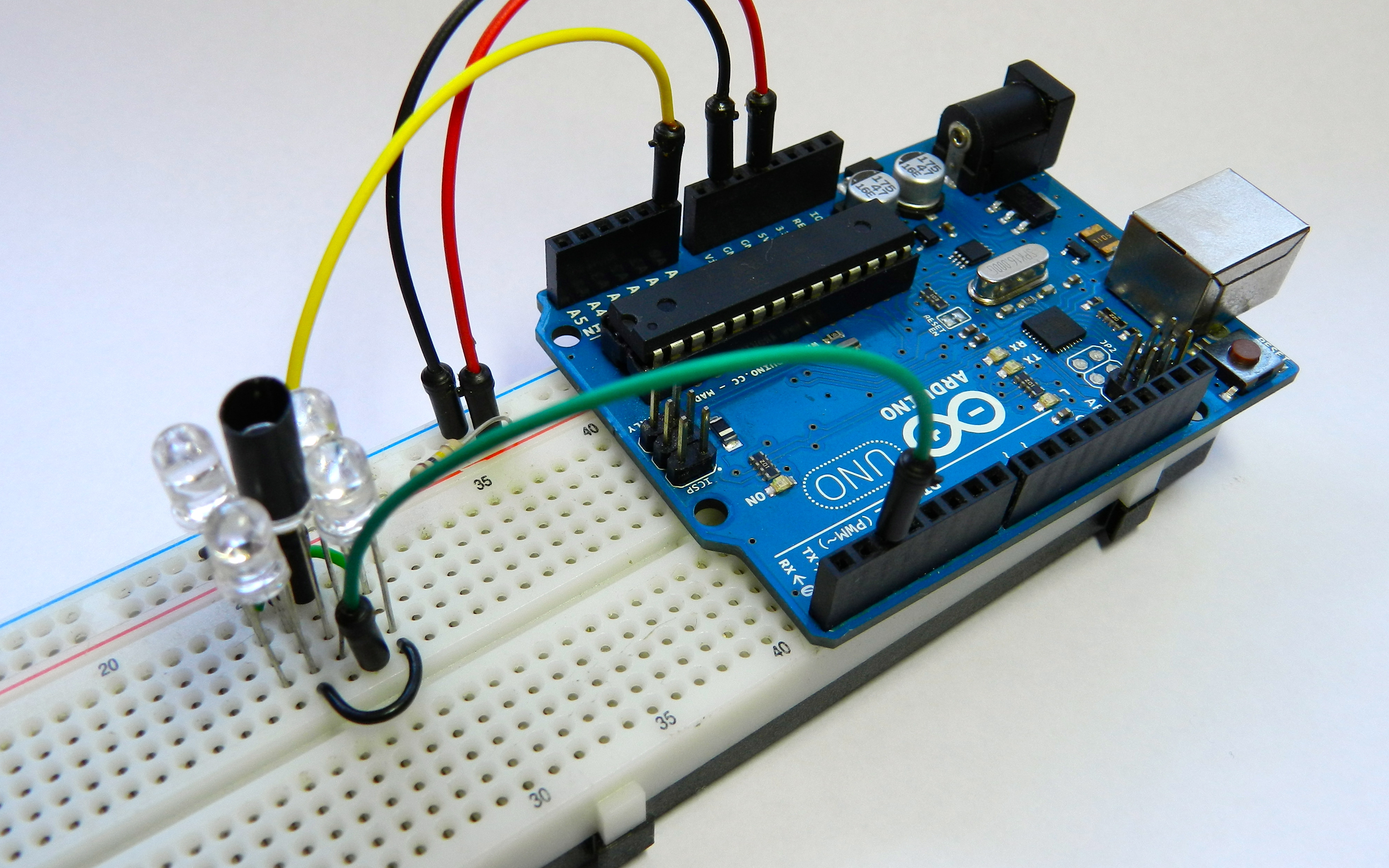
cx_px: 693
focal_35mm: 34
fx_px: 1287
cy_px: 384
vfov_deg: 37.2
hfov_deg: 56.7
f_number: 3.7
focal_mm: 5.6
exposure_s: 1/60
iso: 160
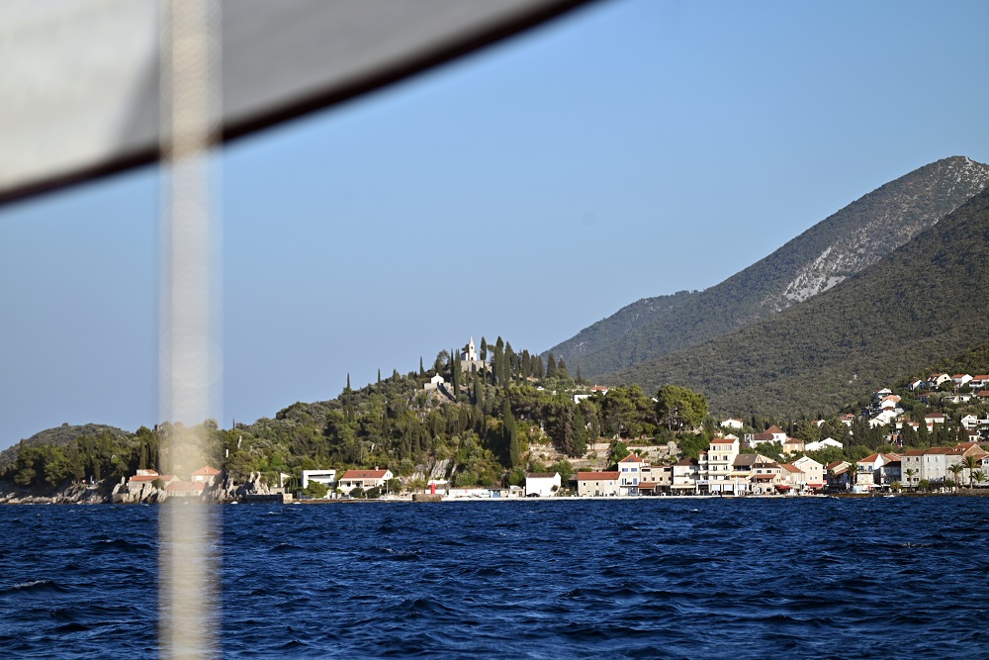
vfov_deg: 8.3
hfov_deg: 12.5
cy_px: 330
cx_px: 494
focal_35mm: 165
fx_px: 4533
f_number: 5
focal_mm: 165
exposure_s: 1/1000
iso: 100
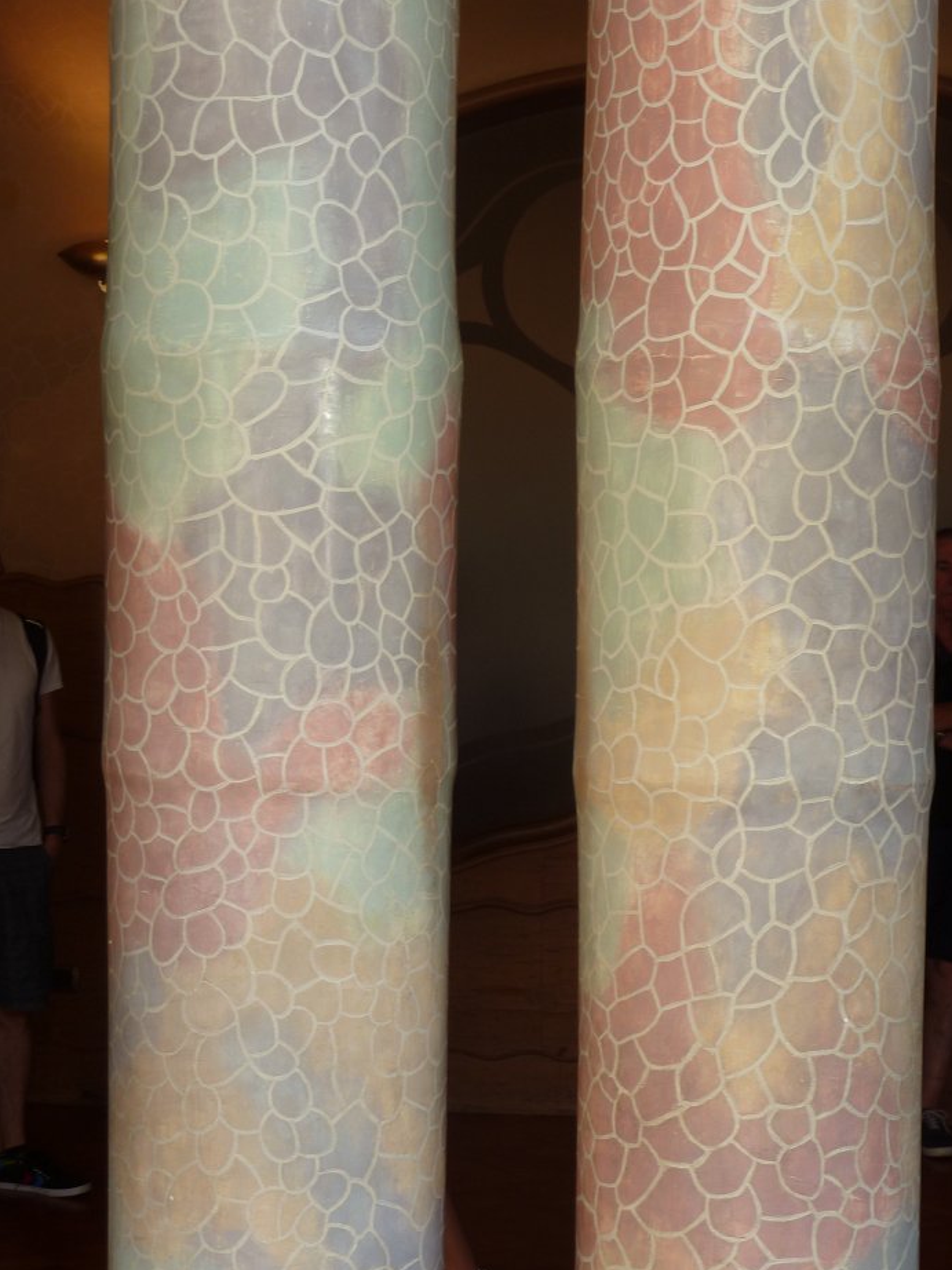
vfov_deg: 27.8
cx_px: 504
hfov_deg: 21.0
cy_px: 658
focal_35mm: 70
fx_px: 2568
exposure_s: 1/50
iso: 80
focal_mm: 10.3
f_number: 4
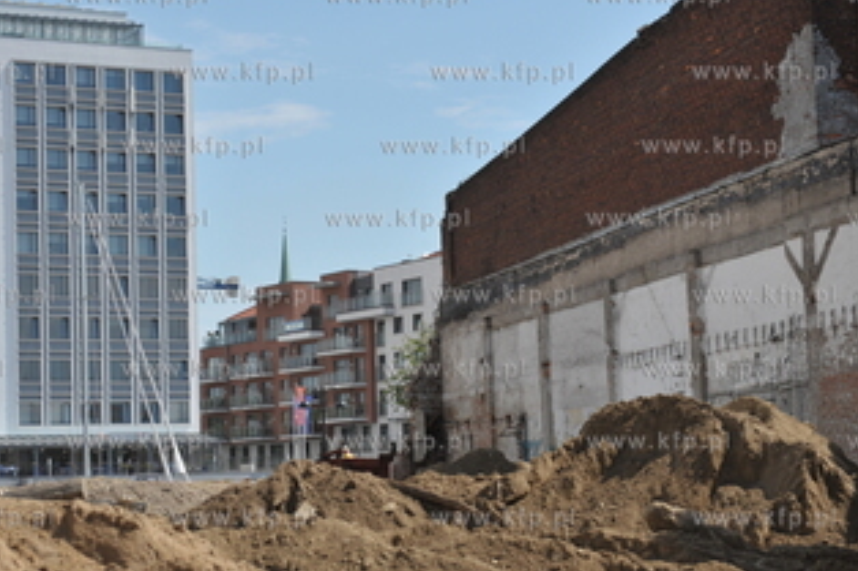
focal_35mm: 79
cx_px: 339
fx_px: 1882
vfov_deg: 17.2
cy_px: 331
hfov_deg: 25.6
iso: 400
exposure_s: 1/2500
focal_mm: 62
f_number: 5.6
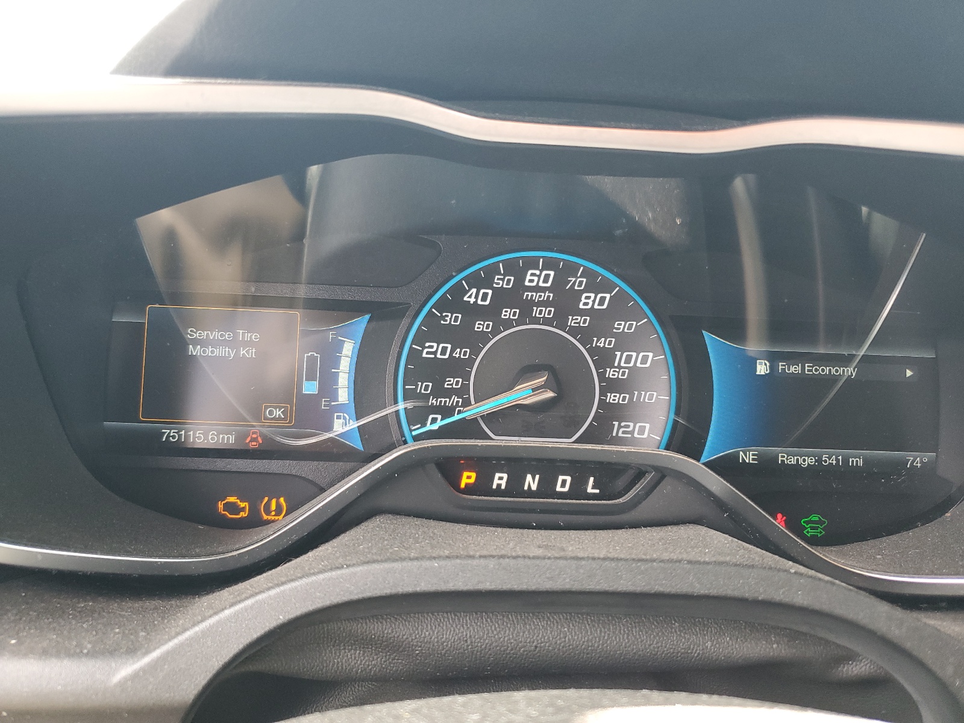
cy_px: 362
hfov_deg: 67.3
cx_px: 482
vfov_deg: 53.1
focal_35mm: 26
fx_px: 724
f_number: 1.5
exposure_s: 1/120
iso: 95
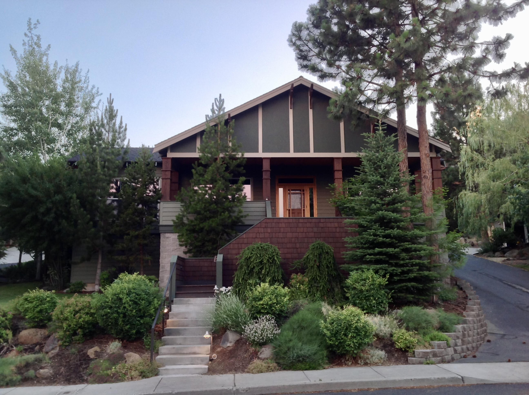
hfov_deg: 52.7
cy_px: 198
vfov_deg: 40.6
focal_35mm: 35
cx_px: 264
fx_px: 534
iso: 64
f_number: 2.4
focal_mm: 4.28
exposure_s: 1/15
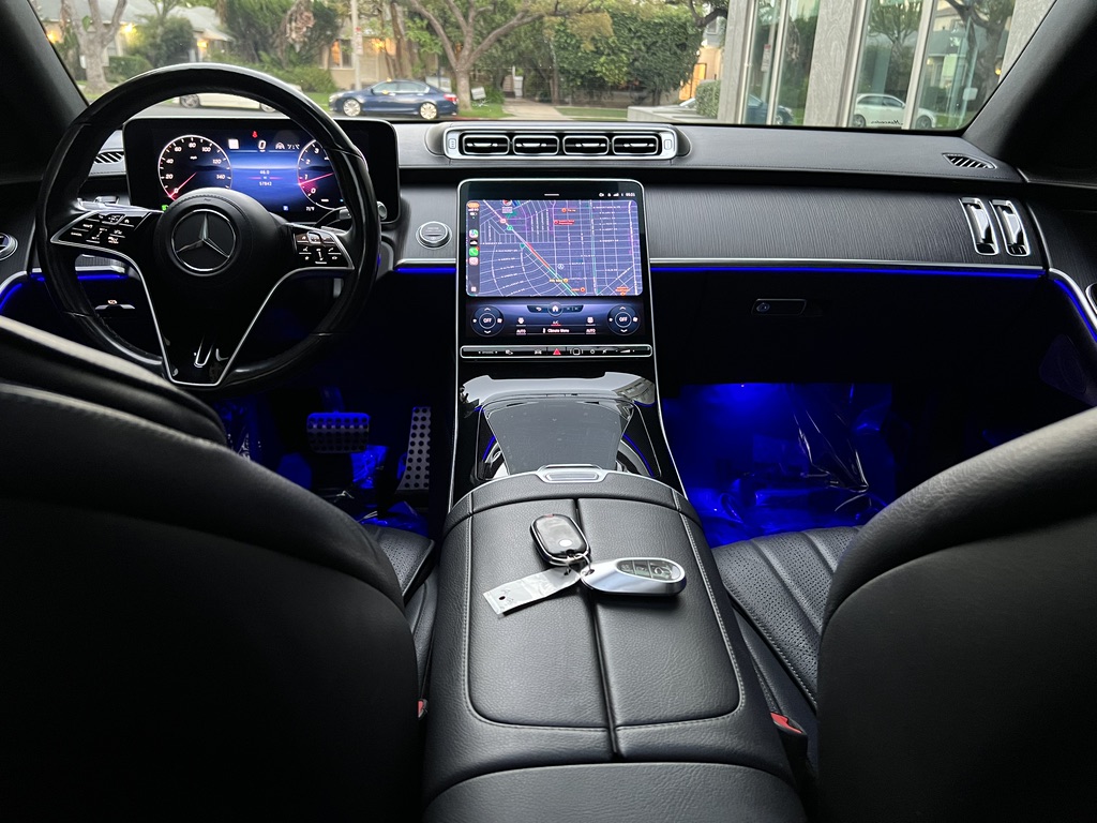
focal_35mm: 26
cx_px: 548
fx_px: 824
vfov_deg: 53.1
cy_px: 412
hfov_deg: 67.3
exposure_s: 1/34
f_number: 1.5
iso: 500
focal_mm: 5.7
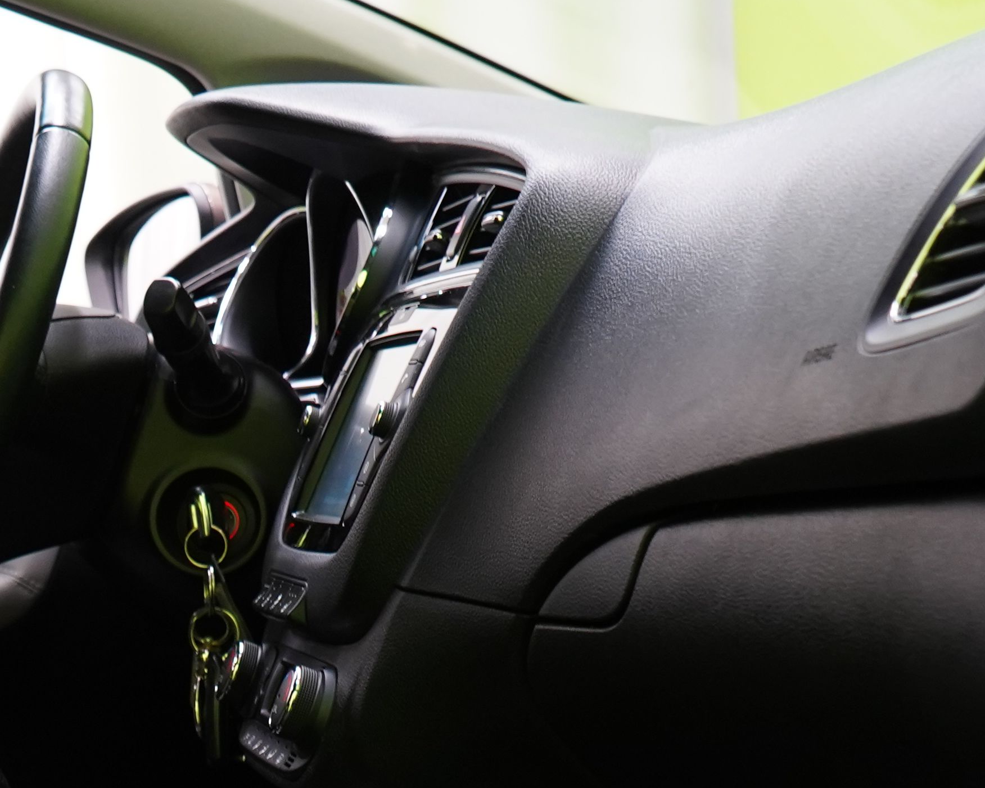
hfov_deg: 20.1
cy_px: 916
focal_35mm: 90
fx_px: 2623
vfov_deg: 16.4
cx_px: -166
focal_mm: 28
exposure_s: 1/25
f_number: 5.6
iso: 1600
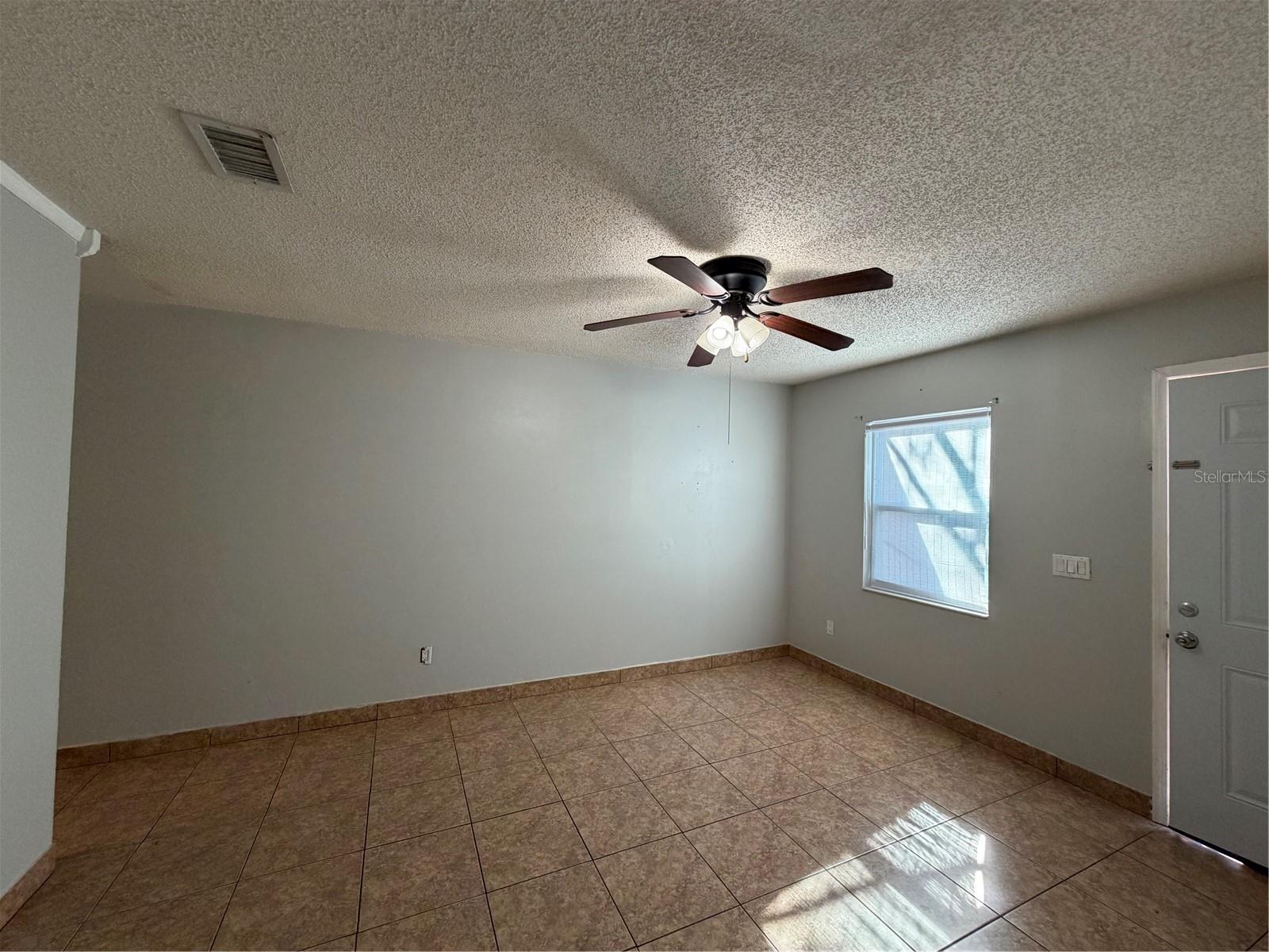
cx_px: 634
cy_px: 476
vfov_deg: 85.7
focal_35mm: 14
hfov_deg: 102.1
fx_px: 513
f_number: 2.2
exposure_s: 1/120
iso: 320
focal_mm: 2.22
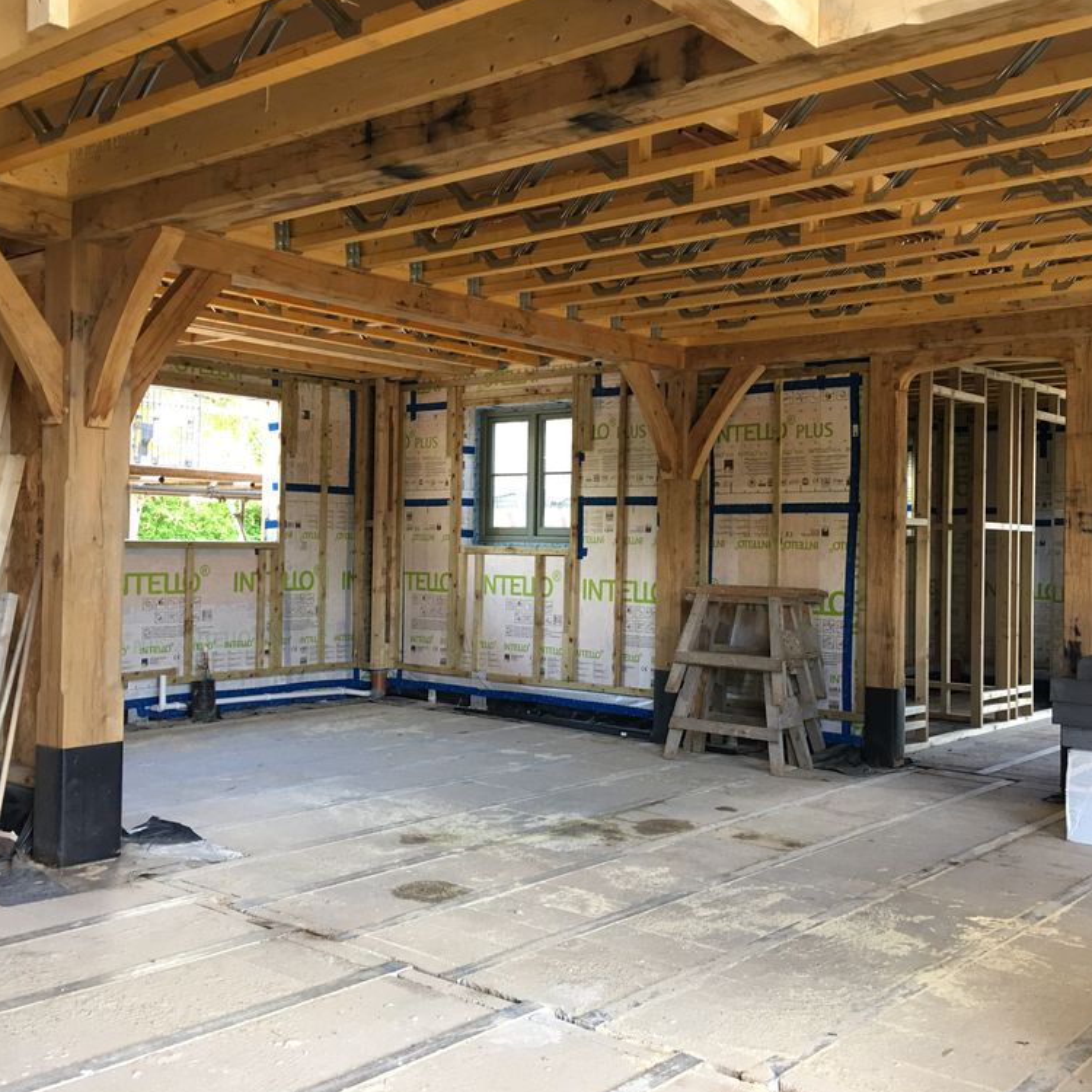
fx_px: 1249
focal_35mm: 35
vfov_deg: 47.2
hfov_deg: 47.2
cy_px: 543
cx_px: 569
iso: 50
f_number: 2.2
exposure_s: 1/17
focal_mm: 4.15
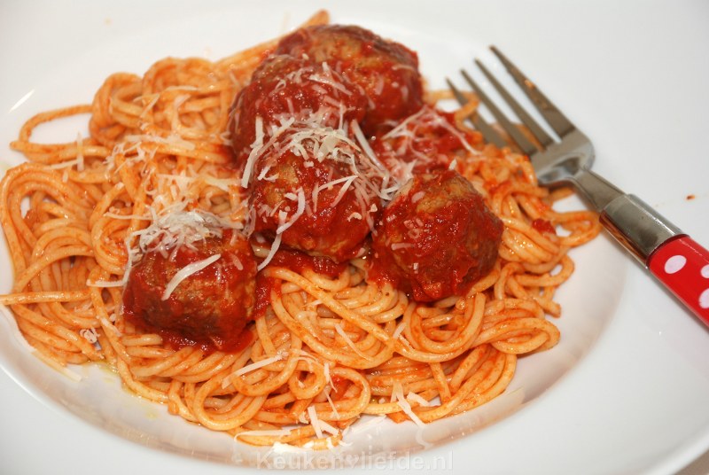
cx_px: 354
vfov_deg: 11.5
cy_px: 238
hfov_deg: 17.0
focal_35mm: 120
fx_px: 2367
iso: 200
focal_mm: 80
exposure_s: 1/60
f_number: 5.6
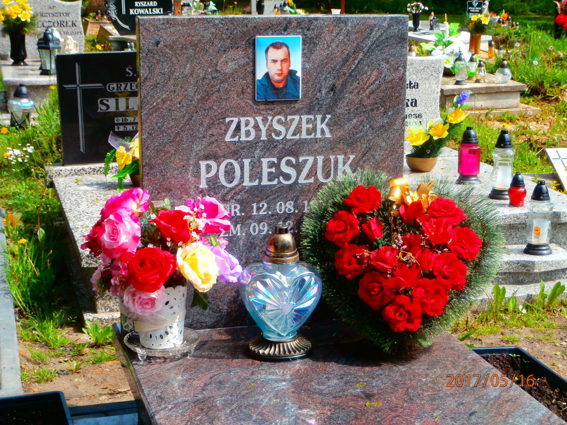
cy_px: 212
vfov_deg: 21.6
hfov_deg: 28.6
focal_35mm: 68
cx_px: 284
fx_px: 1114
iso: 100
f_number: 4.7
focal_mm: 12.1
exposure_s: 1/320
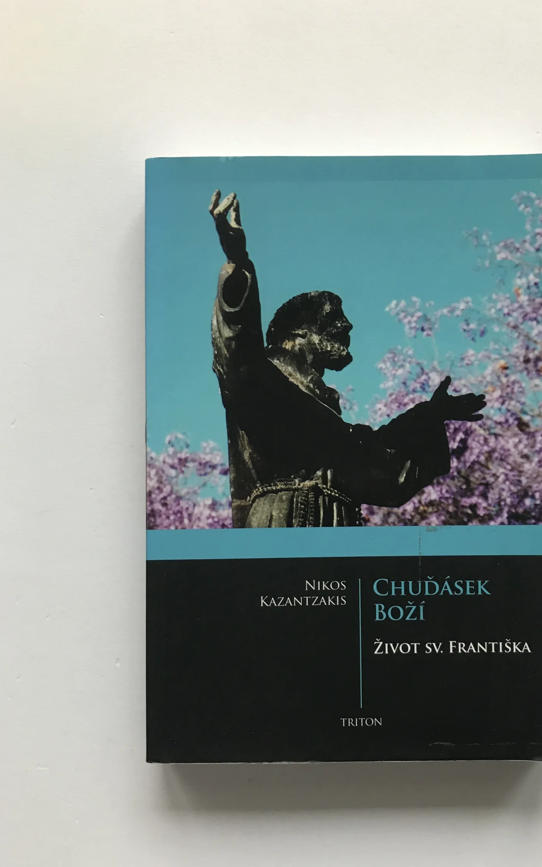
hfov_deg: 38.0
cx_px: 346
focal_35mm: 33
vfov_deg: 58.0
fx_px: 780
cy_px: 475
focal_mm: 3.99
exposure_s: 1/17
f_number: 1.8
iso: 40
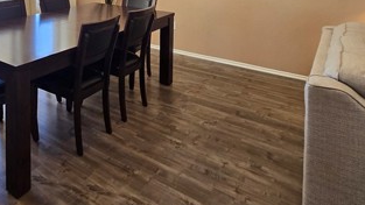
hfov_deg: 60.2
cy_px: -29
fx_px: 281
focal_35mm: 29
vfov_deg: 33.9
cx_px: 68
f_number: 2.2
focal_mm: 2.2
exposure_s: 1/60
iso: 160
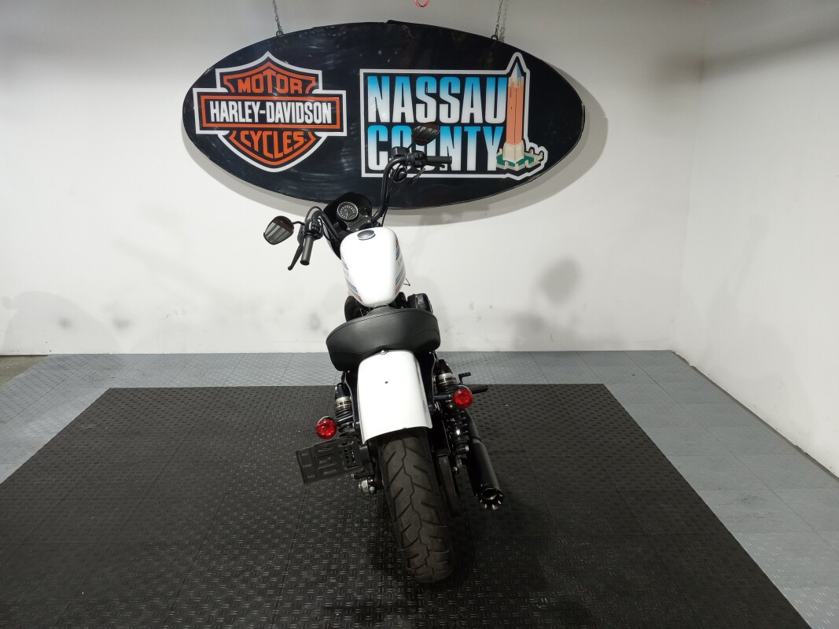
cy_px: 314
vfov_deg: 49.7
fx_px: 679
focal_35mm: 28
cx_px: 420
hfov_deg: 63.4
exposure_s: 1/40
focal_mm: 3.71
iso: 366
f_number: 2.2
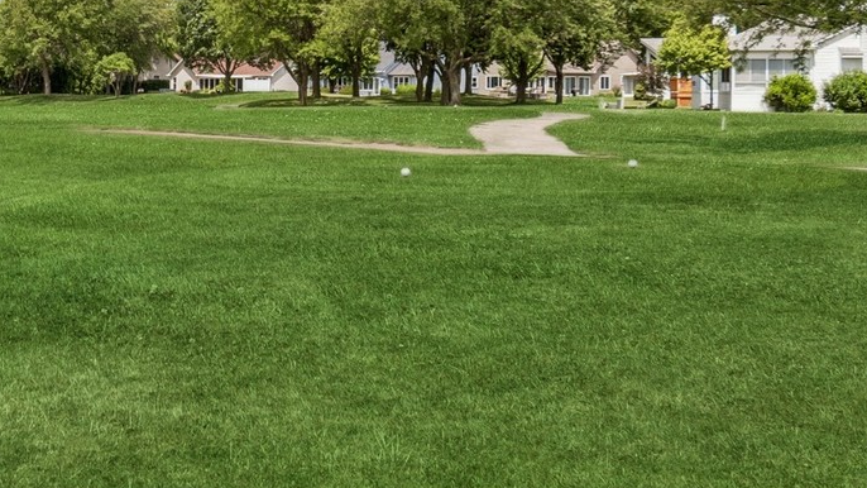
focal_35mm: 89
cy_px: 90
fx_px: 2046
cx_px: 9
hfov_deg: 23.0
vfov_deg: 13.5
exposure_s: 1/640
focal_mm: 24
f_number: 8
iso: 250
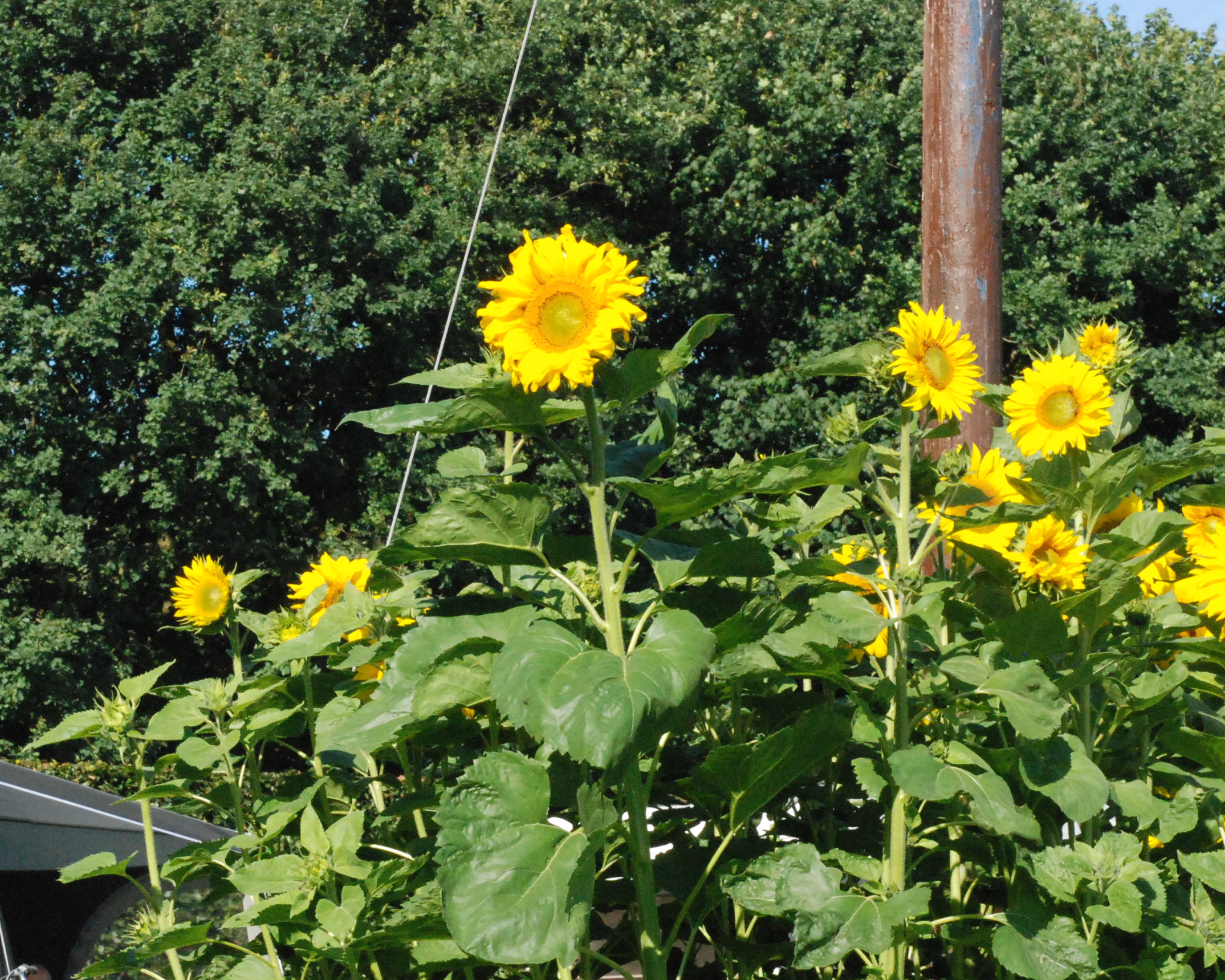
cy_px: 602
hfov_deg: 15.1
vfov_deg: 12.1
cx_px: 317
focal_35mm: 127
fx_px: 4604
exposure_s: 1/800
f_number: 14
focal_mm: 50
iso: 1600
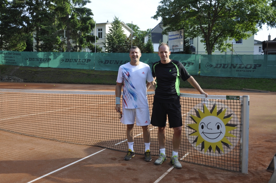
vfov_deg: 36.8
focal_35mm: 36
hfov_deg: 53.2
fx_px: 276
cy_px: 92
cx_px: 138
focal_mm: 24
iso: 200
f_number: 8
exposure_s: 1/250
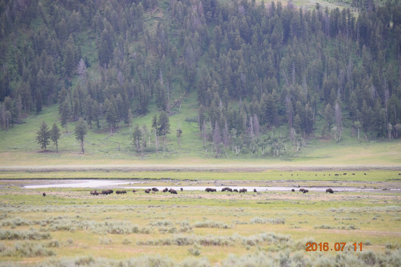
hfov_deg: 11.4
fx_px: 2004
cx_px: 200
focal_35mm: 180
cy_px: 134
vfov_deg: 7.6
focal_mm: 120
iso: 400
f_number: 5
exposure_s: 1/400
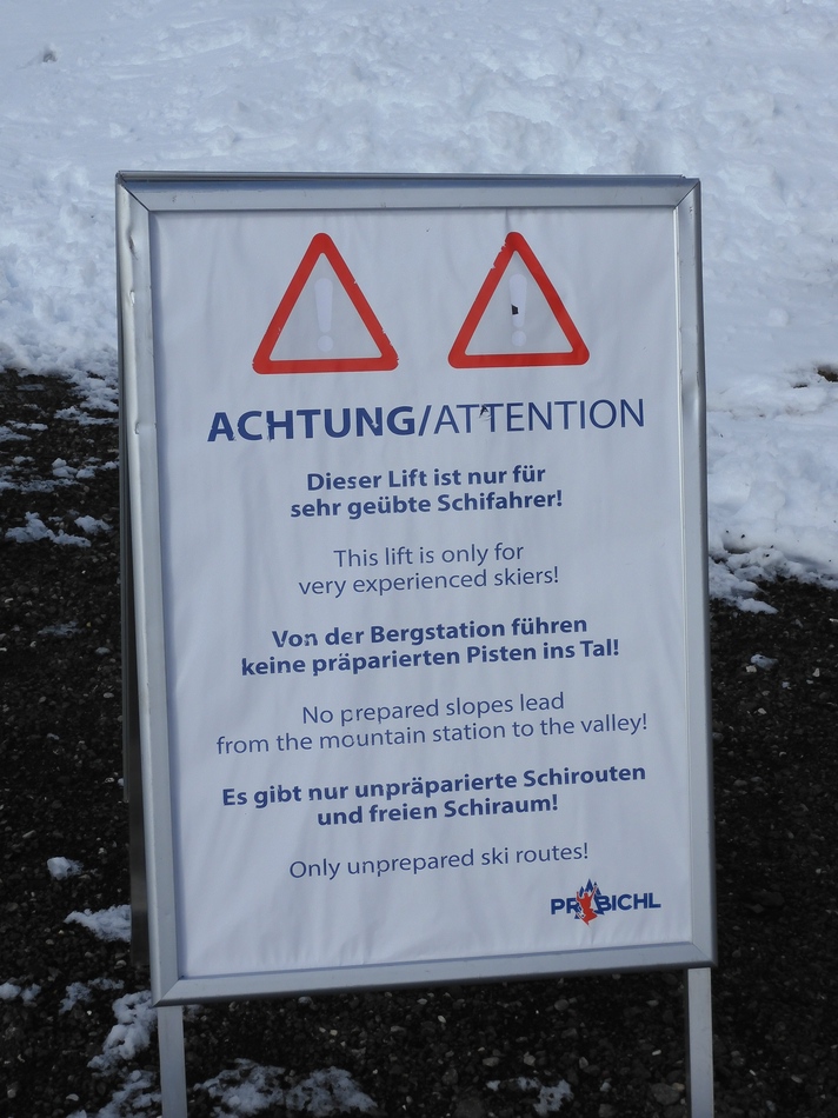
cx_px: 419
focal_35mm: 57
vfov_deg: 33.8
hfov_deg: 25.6
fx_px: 1841
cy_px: 559
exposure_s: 1/1600
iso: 100
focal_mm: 10.2
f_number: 4.5
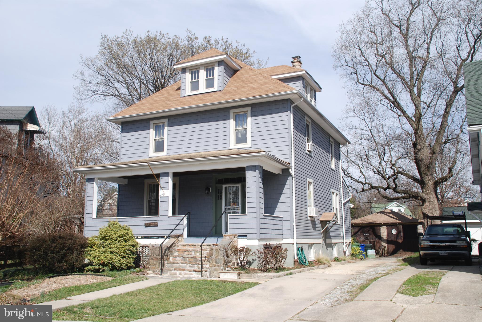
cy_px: 161
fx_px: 442
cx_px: 241
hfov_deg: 57.2
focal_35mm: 33
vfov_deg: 40.1
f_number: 8
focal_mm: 22
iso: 100
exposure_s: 1/250
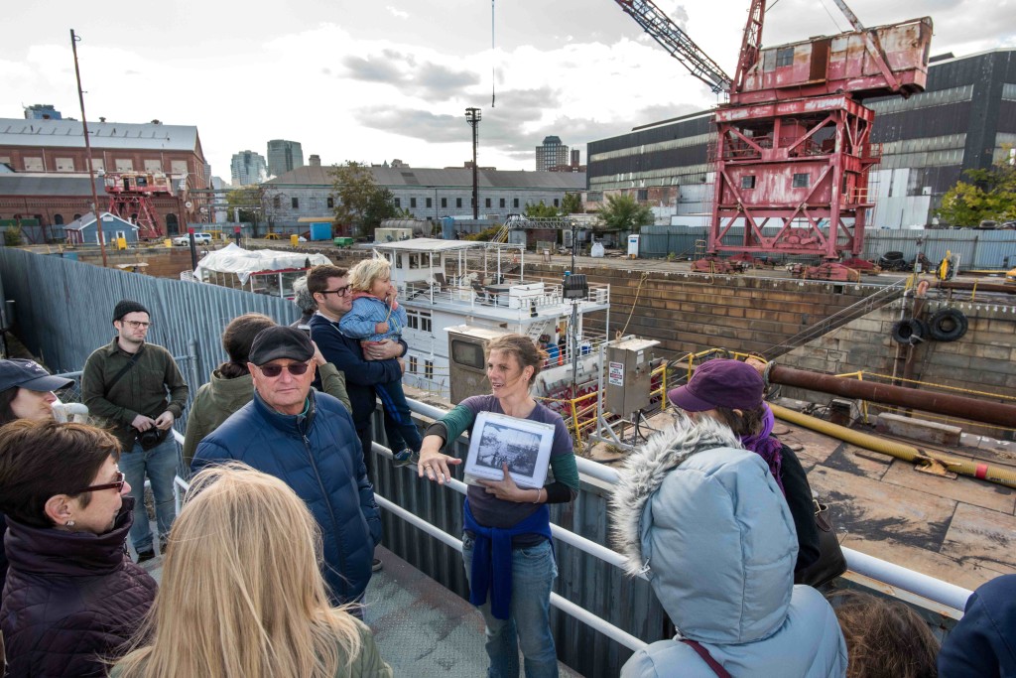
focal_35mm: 20
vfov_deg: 61.9
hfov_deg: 84.0
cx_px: 508
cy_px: 339
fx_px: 564
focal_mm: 20
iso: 640
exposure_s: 1/250
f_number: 8
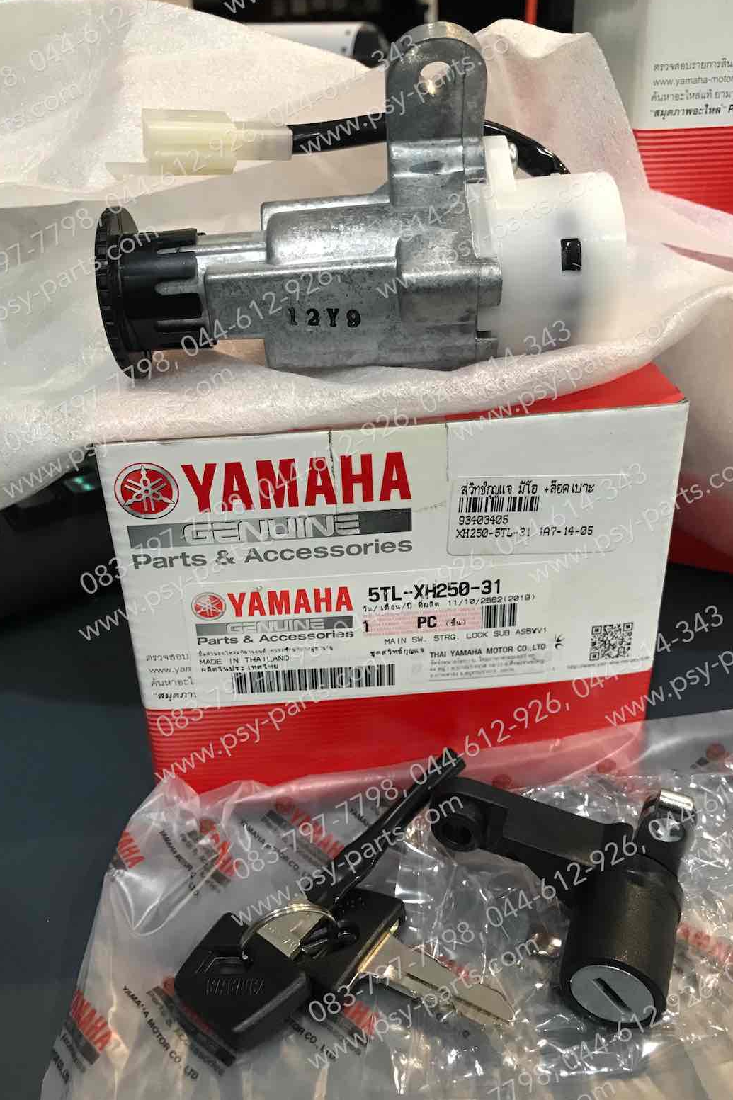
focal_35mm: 30
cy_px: 548
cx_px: 373
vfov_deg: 61.9
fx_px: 916
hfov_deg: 43.6
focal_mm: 3.99
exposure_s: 1/17
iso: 64
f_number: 1.8
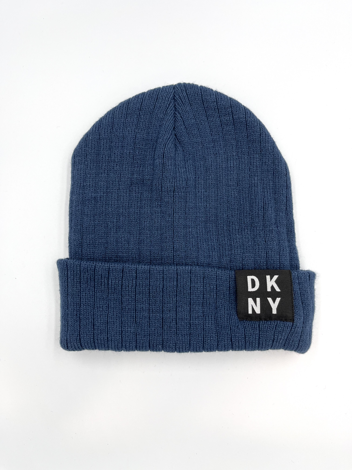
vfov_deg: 67.3
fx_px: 353
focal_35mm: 26
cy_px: 235
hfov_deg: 53.1
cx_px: 176
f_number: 1.6
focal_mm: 5.1
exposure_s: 1/100
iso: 40
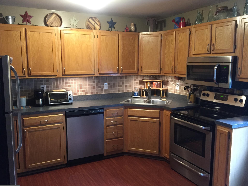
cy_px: 96
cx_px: 120
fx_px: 222
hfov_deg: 58.3
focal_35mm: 31
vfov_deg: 45.4
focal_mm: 4.15
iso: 250
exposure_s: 1/15
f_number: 2.2
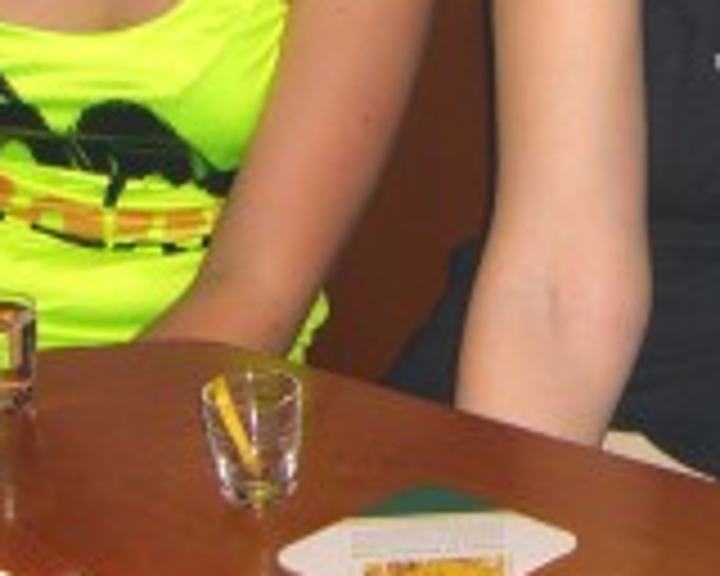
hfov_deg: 13.6
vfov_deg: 10.9
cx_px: 778
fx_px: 2962
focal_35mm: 139
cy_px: -126
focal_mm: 7.9
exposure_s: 1/60
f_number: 2.8
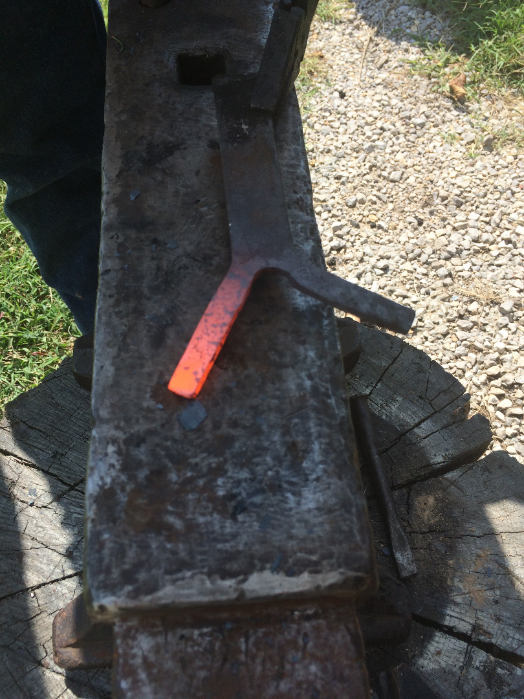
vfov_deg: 61.7
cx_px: 262
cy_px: 350
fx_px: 585
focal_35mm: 29
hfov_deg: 48.2
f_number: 2.2
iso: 32
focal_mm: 4.15
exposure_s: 1/1053
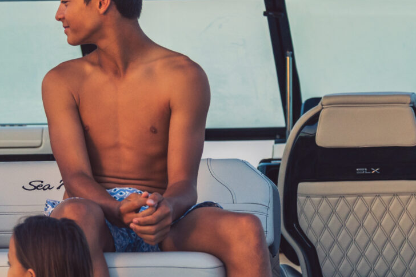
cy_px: 254
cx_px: -51
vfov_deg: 2.5
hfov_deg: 3.8
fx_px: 6296
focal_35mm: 545
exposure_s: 1/500
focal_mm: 155
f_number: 4.5
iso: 200
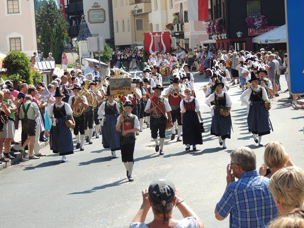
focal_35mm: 145
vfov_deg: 10.2
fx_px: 1273
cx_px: 152
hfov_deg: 13.6
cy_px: 114
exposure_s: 1/320
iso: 100
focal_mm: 25.8
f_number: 4.4
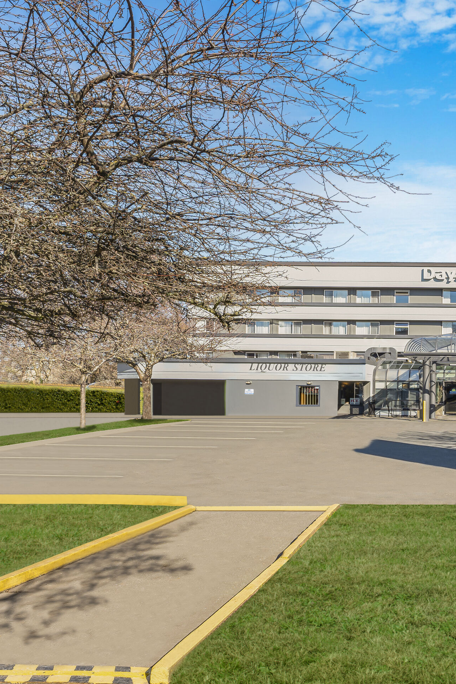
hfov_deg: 36.8
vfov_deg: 63.5
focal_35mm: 29
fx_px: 553
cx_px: 516
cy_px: 345
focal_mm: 18.7
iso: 100
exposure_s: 1/80
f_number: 10
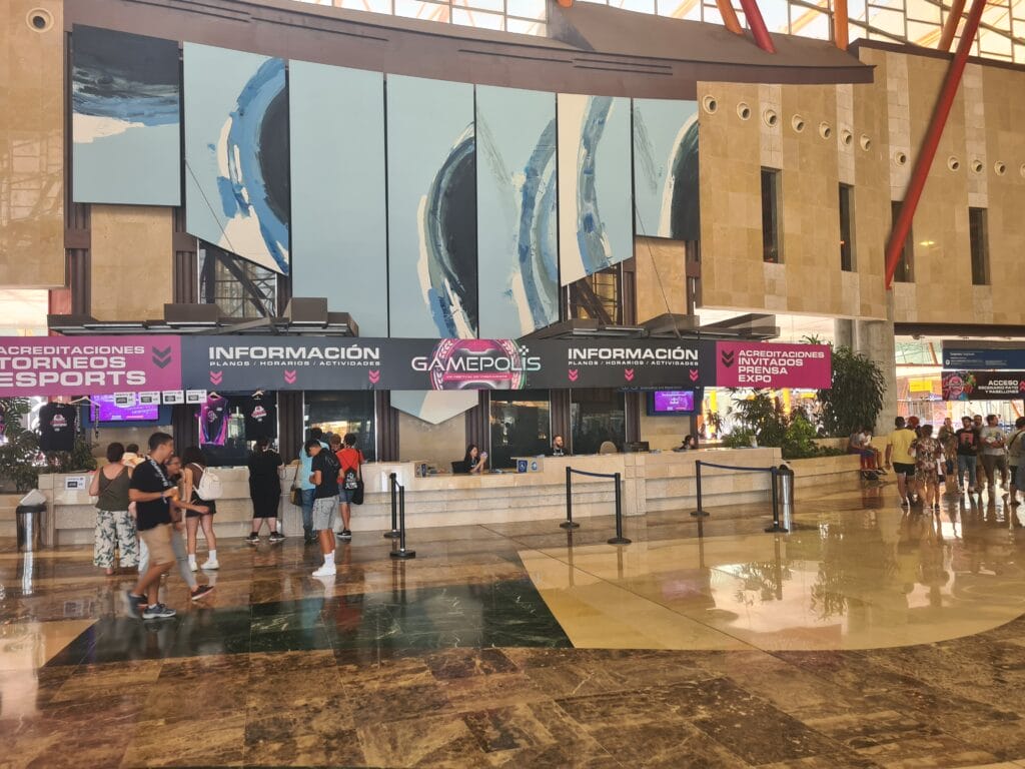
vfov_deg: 53.1
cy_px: 384
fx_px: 770
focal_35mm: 26
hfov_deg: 67.3
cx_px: 512
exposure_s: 1/50
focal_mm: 5.4
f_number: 1.8
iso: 64
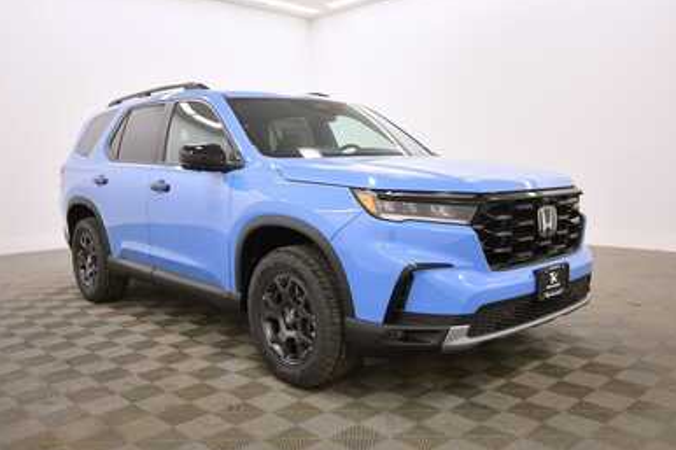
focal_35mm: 28
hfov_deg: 65.5
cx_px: 333
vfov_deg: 46.4
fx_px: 526
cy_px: 225
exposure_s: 1/125
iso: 1000
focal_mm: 18
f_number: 5.3
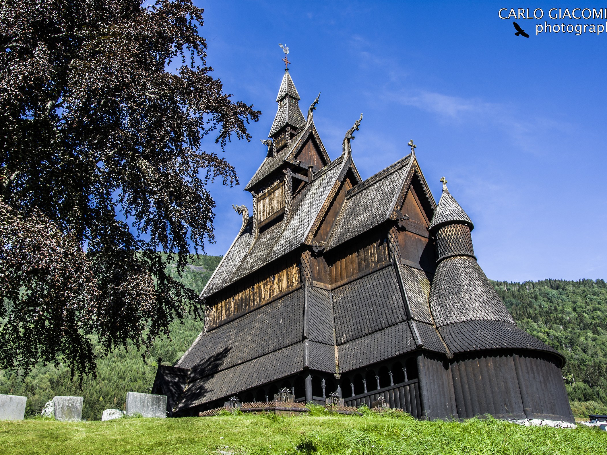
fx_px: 631
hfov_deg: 51.3
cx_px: 286
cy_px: 229
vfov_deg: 39.7
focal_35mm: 36
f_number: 9
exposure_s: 1/160
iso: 200
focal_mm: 22
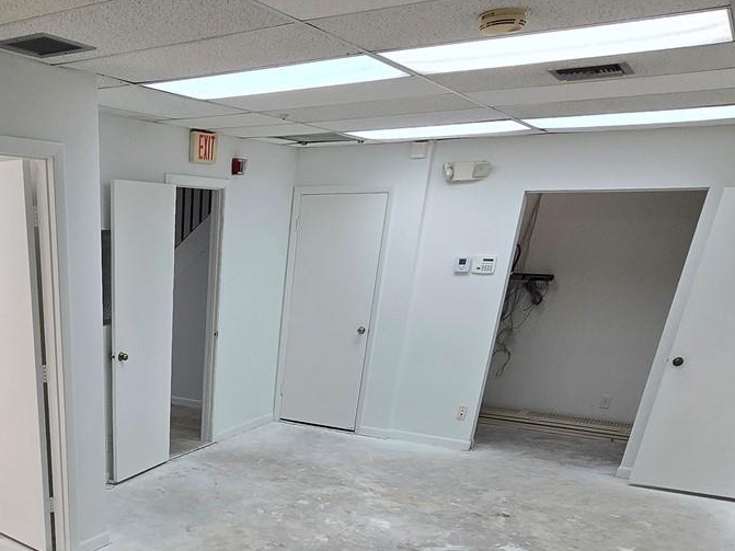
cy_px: 627
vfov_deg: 37.0
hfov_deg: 54.0
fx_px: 658
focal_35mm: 31
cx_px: 137
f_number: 2.2
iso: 80
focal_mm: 2.2
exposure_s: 1/120
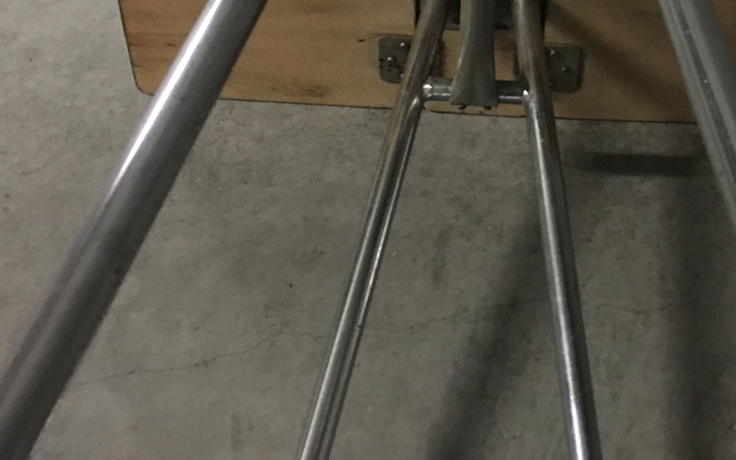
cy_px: -124
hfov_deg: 28.2
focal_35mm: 72
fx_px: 1444
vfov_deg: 17.1
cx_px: 540
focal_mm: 4.15
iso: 100
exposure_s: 1/4
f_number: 2.2
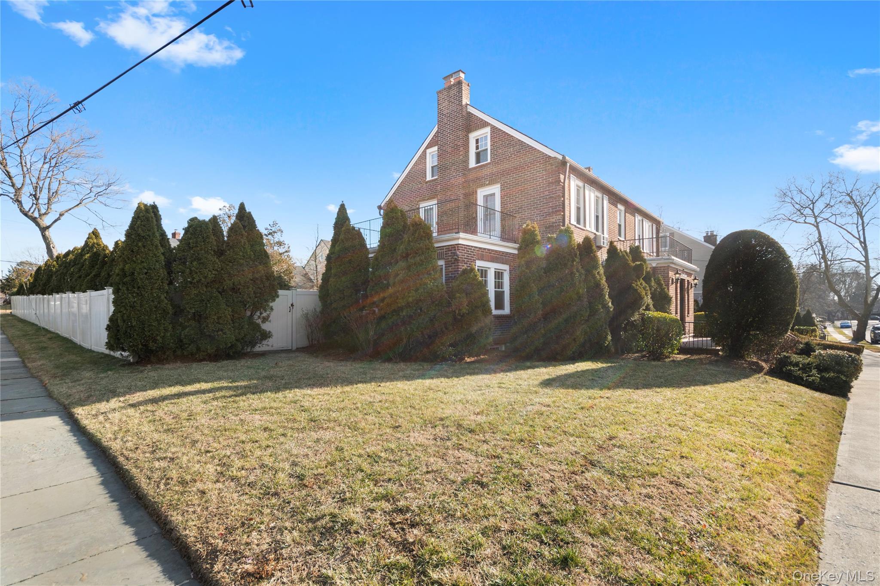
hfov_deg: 85.4
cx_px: 440
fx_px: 477
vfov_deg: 63.2
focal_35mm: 20
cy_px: 293
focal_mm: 13
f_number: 8
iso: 100
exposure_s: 1/250
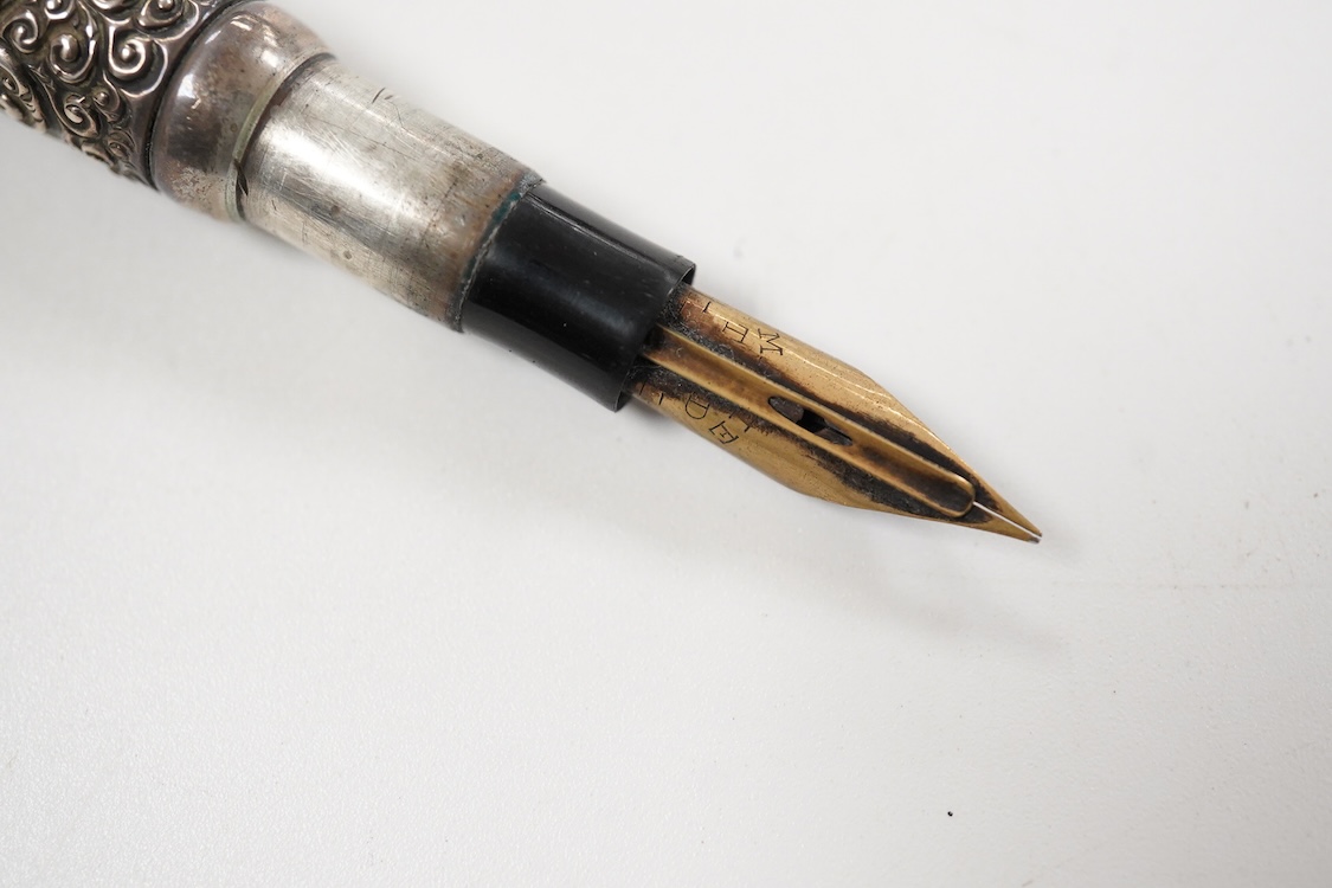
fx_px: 1665
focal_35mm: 45
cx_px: 666
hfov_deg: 43.6
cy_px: 444
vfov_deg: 29.9
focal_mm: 30
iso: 2500
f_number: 9
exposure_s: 1/200
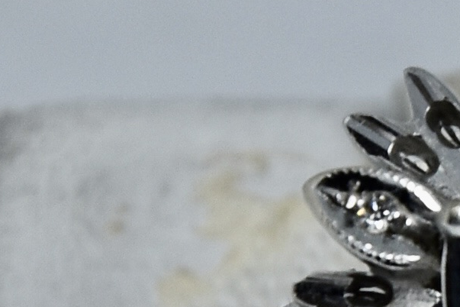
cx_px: 529
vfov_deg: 2.7
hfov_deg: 4.1
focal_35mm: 502
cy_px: 300
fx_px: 6409
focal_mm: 105
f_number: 8
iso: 200
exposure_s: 1/250
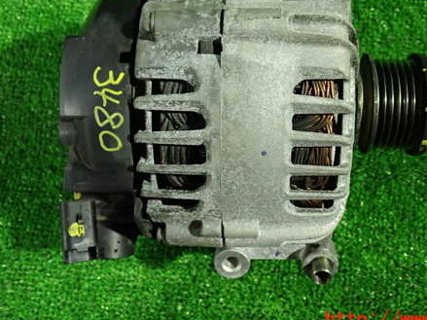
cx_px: 253
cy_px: 114
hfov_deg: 45.6
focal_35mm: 41
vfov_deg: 34.9
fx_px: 506
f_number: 2.3
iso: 800
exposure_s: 1/30
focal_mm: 5.4
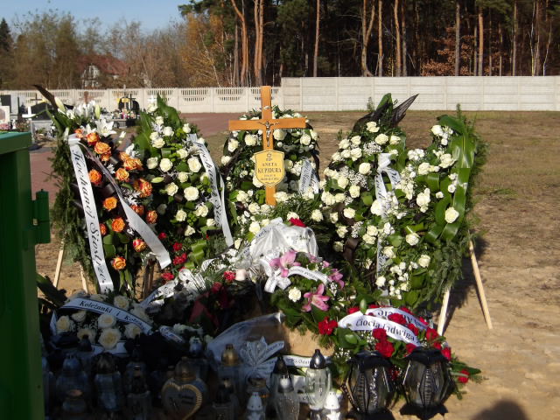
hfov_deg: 36.2
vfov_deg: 27.5
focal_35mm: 53
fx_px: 857
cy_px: 210
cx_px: 280
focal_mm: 9.4
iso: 100
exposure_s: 1/961
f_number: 4.2
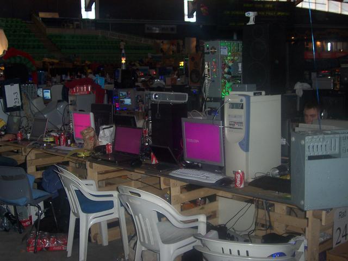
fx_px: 493
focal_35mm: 49
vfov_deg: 29.7
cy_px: 130
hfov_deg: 38.9
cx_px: 174
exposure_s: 1/45
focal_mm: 7.8
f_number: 3
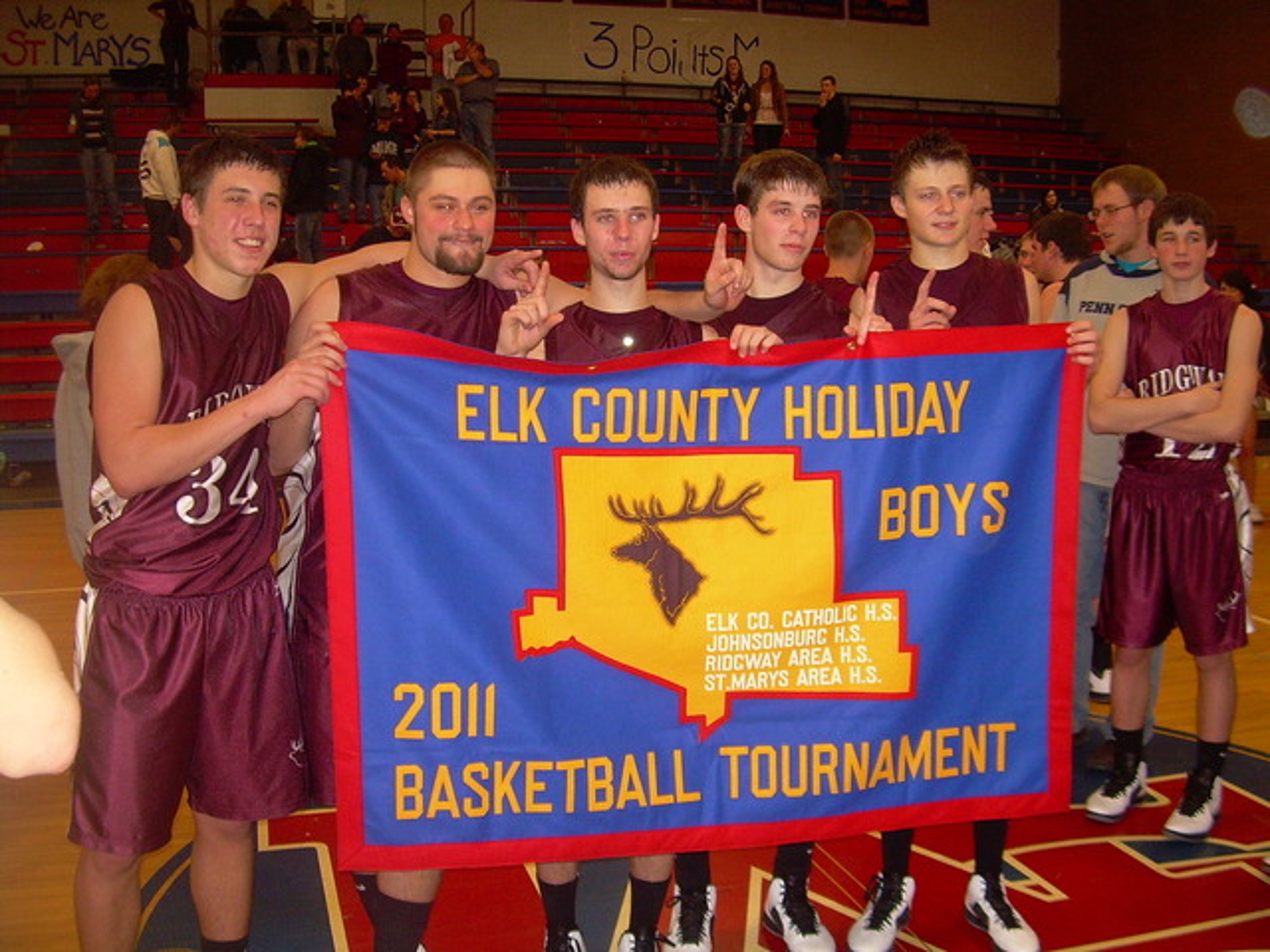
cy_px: 476
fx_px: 1394
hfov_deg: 49.0
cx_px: 635
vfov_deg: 37.7
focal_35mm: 38
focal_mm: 6.3
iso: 168
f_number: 2.8
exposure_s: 1/60
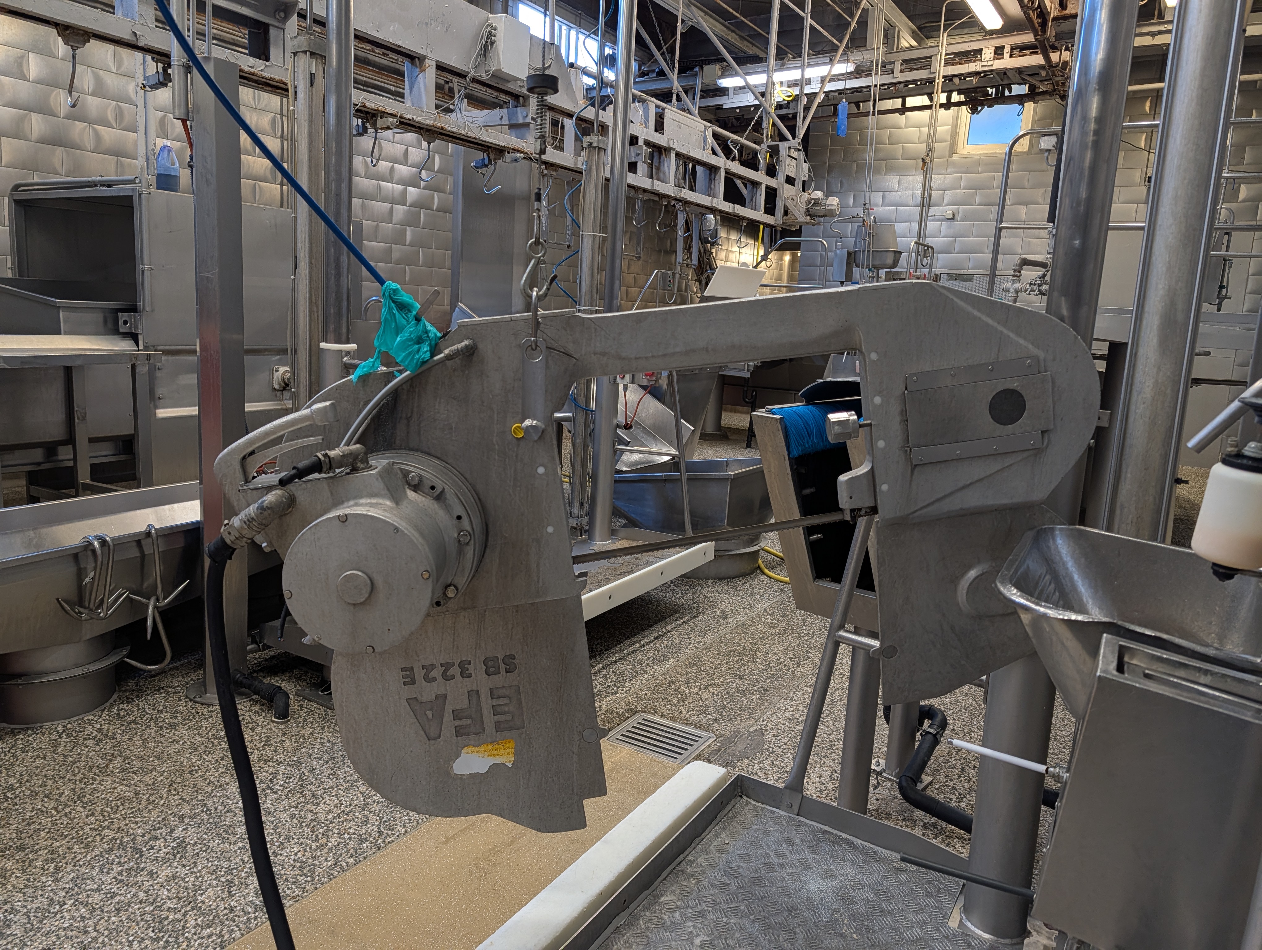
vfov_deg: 56.9
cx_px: 631
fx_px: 876
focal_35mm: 24
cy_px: 475
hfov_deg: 71.5
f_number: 1.68
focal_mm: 6.9
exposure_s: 1/100
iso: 164
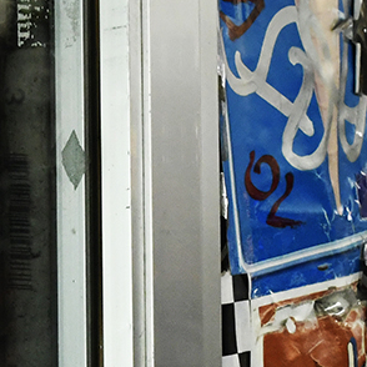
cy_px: 311
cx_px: 162
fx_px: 2651
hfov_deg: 7.9
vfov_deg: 7.9
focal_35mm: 221
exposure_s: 1/160
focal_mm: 34
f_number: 5.6
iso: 2000
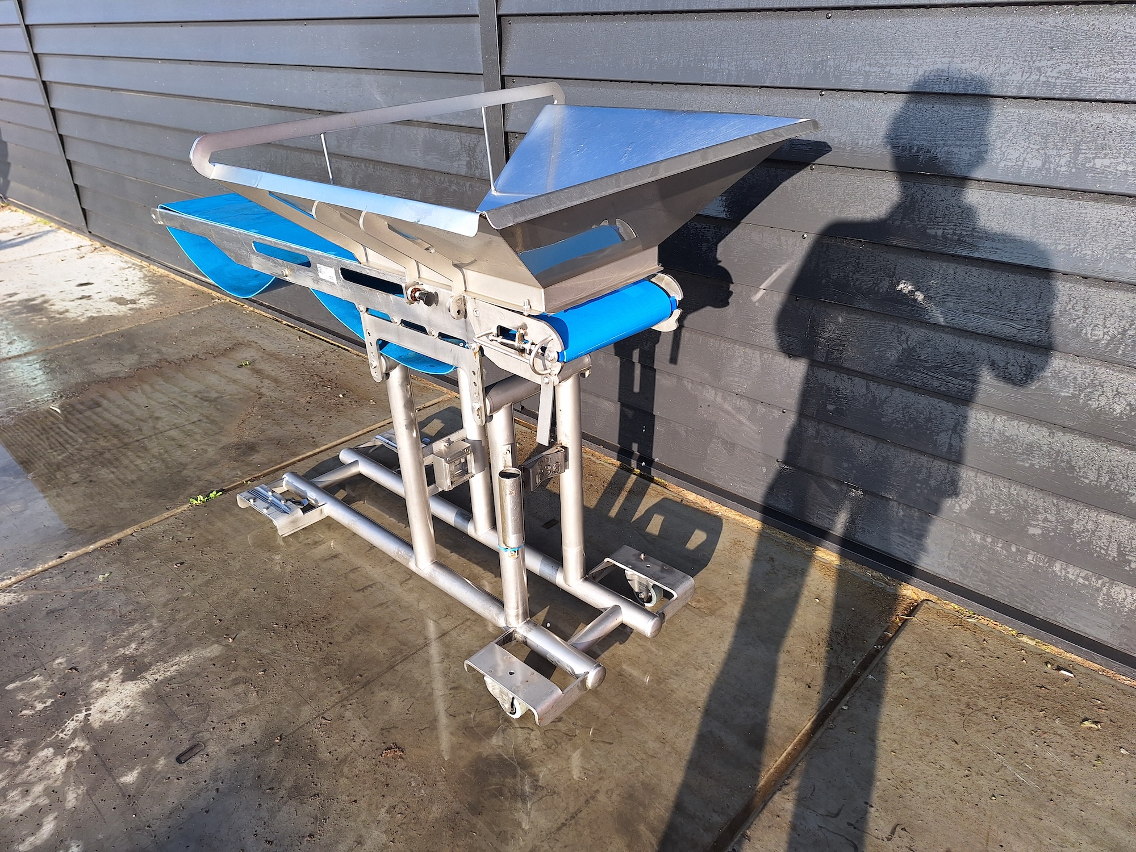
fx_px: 755
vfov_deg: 58.9
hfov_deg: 73.9
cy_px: 426
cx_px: 568
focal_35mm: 23
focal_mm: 5.54
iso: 40
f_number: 1.8
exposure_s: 1/572
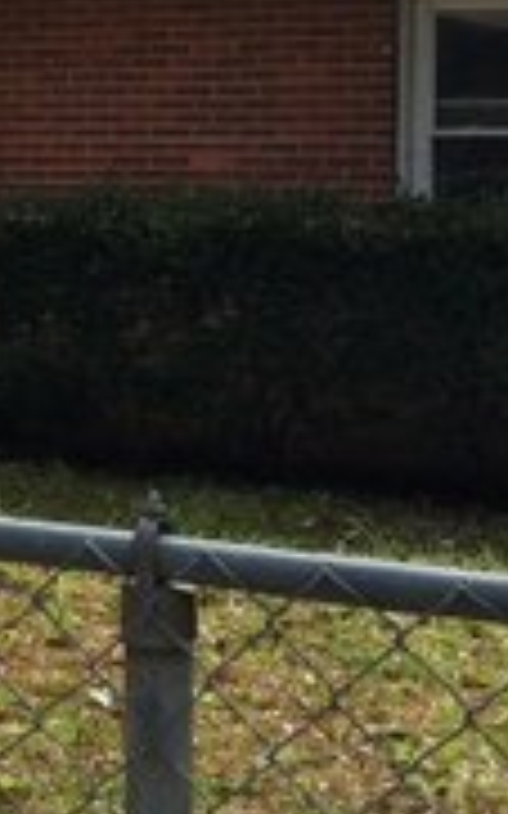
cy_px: 187
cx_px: -623
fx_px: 2372
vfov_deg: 19.3
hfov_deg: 10.8
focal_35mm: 107
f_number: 2.2
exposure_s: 1/2415
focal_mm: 4.15
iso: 32
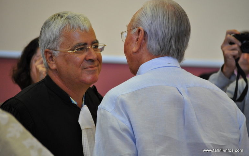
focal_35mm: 184
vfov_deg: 7.1
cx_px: 124
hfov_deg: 11.4
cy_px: 74
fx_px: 1249
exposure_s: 1/50
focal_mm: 120
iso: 800
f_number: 4.8
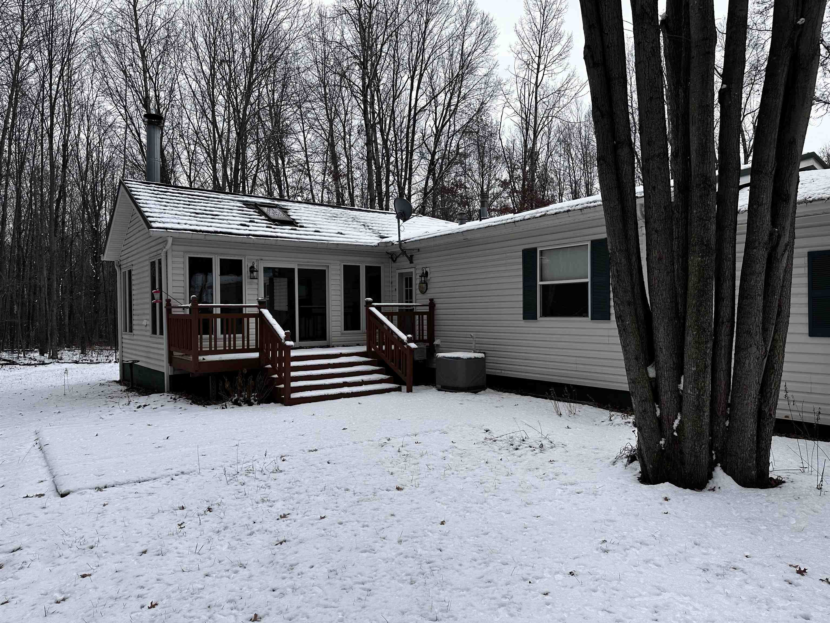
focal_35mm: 24
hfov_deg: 71.6
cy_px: 312
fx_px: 575
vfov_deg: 56.8
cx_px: 415
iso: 80
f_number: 1.78
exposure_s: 1/630
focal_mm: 6.86
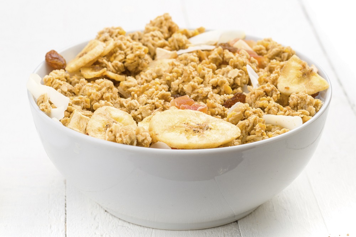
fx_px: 989
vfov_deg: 13.7
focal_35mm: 100
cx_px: 178
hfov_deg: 20.4
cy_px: 118
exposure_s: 1/50
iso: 100
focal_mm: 100
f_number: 11
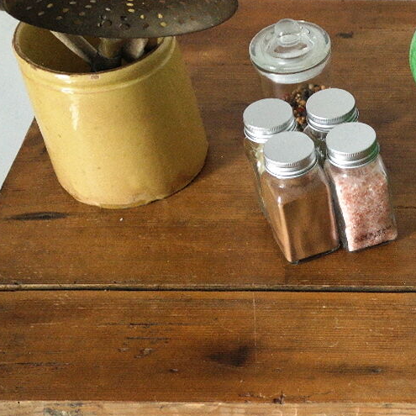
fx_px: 1210
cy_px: 253
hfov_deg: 17.9
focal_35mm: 89
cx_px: 581
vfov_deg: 19.5
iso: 800
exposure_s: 1/30
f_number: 5.6
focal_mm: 20
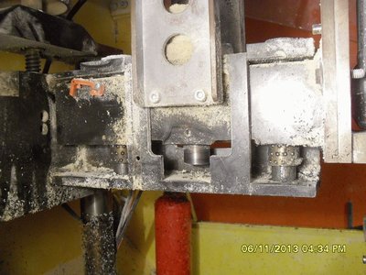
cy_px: 138
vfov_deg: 40.7
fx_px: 370
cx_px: 183
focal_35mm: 35
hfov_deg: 52.6
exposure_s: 1/20
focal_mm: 6.3
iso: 200
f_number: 3.2
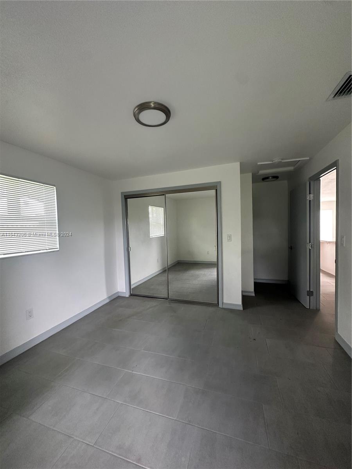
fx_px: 190
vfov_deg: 102.1
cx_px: 176
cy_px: 234
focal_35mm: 14
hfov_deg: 85.7
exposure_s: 1/60
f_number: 2.2
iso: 200
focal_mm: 2.22
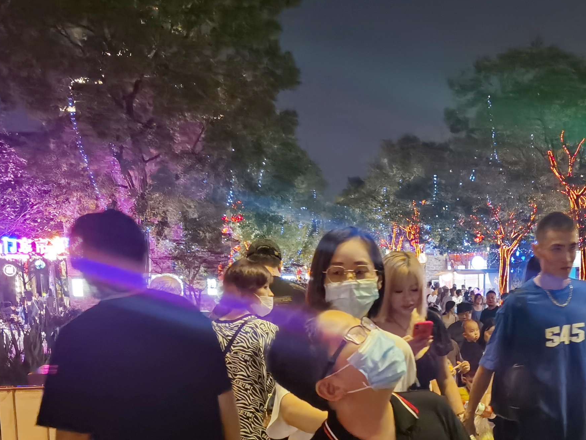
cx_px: 454
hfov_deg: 33.5
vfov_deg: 25.1
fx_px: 948
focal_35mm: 56
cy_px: 422
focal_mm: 5.56
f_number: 1.6
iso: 500
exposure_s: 1/33.3
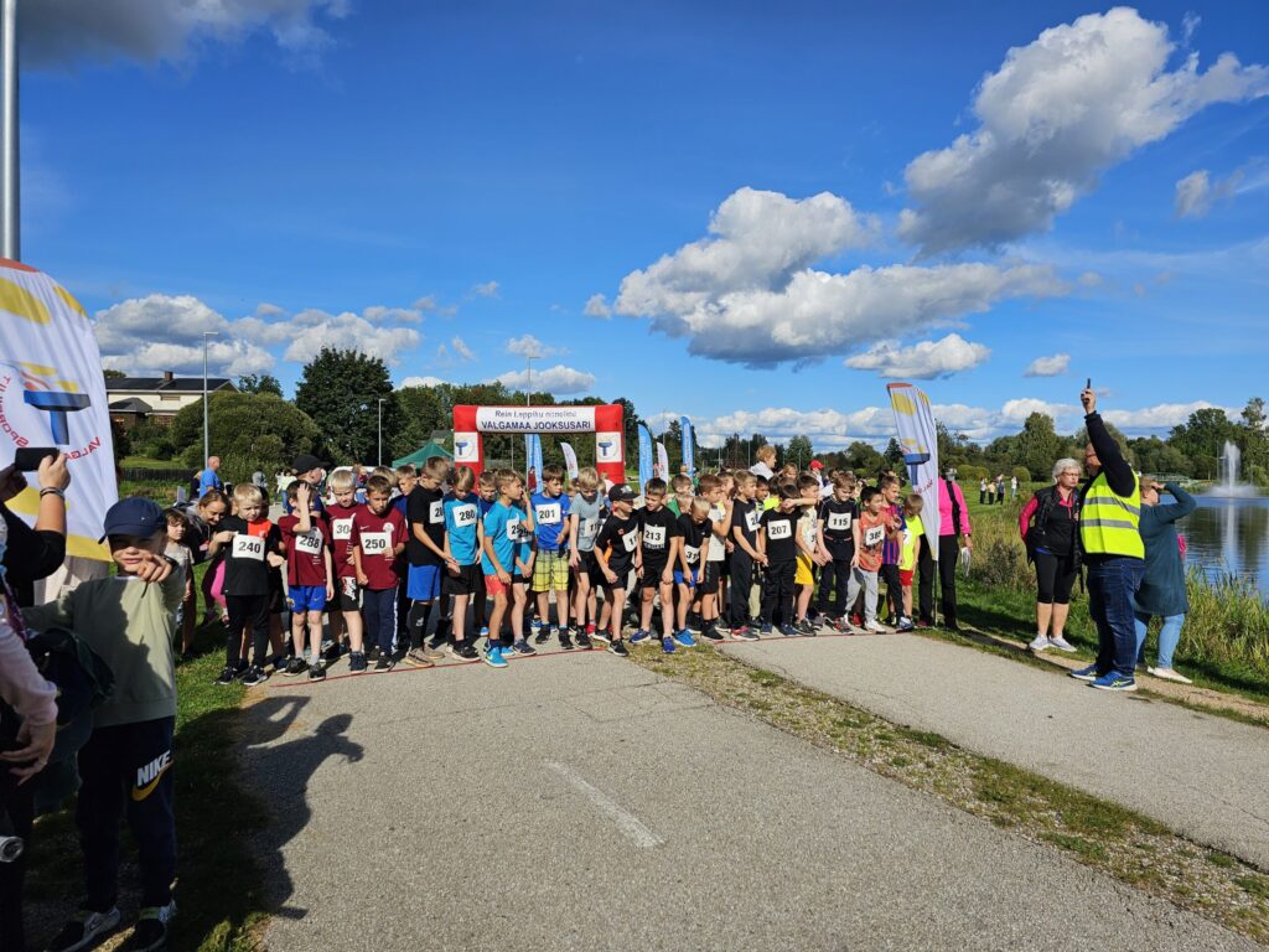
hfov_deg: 73.9
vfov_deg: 58.9
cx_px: 634
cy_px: 476
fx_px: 843
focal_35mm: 23
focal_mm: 6.3
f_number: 1.7
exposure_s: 1/1677
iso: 12
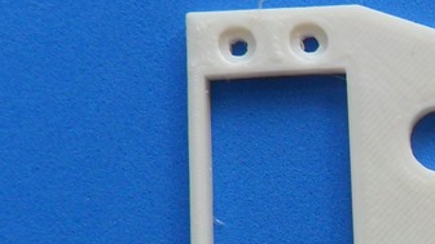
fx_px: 807
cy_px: 236
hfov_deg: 27.6
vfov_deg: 16.9
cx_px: 478
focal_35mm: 70
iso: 80
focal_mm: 4.9
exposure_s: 1/125
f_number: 3.5
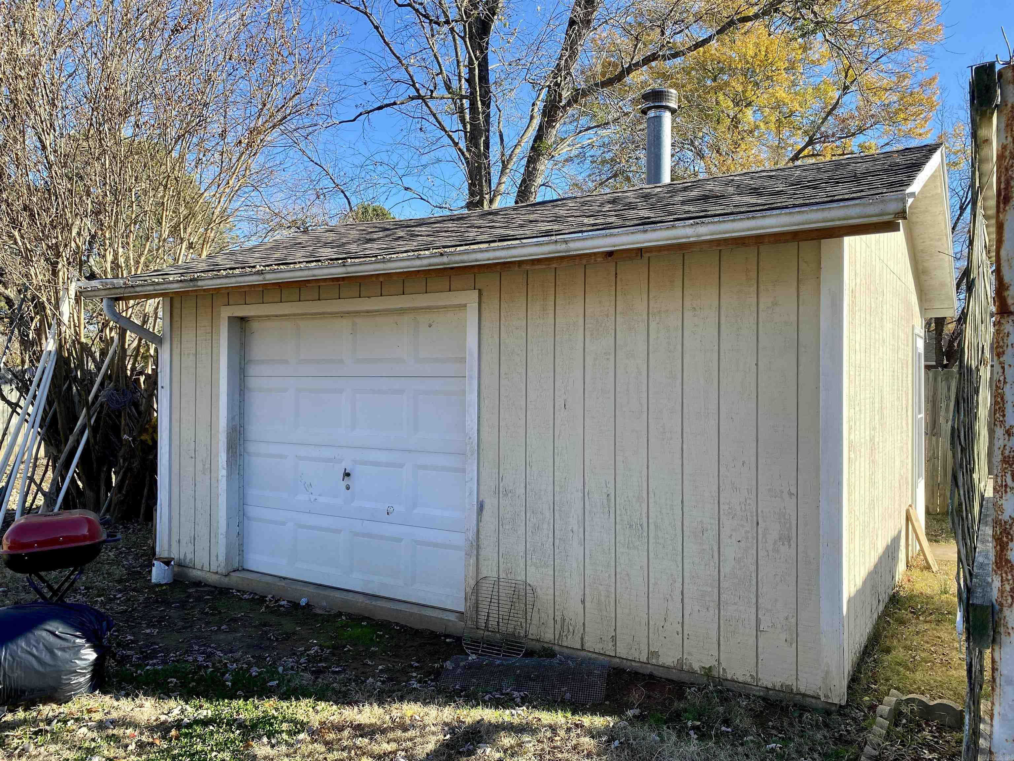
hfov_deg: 67.3
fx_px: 762
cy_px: 380
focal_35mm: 26
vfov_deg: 53.1
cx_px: 507
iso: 32
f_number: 1.8
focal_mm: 4.25
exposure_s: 1/822
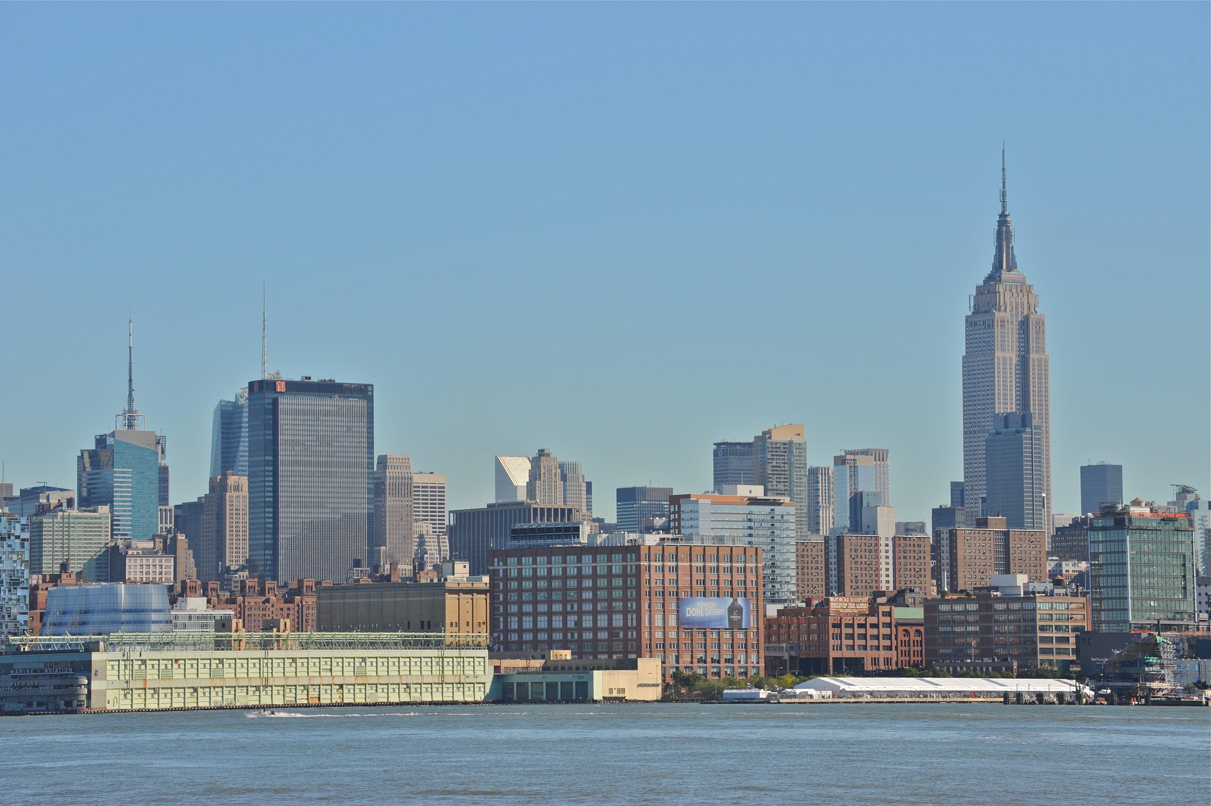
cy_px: 403
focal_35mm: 125
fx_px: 4202
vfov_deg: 11.0
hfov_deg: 16.4
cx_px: 606
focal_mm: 125
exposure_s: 1/640
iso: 400
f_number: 13
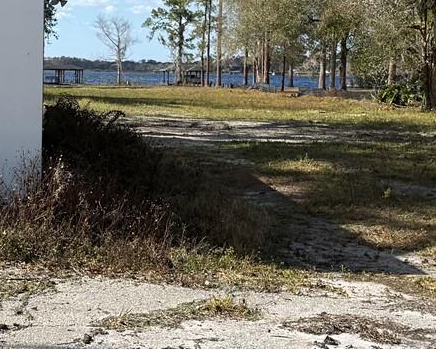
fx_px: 1110
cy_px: 110
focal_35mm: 86
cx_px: 85
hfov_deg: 21.9
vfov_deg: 17.8
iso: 80
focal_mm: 6.76
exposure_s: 1/4405
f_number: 1.78
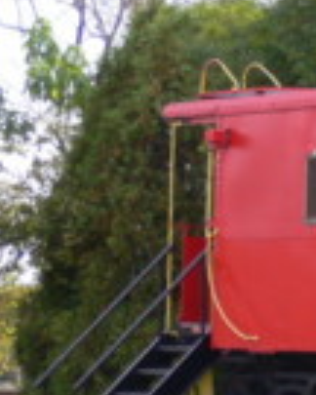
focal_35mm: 191
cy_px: 252
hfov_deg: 7.8
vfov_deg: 10.1
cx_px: 582
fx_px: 2233
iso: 80
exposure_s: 1/160
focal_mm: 11
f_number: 4
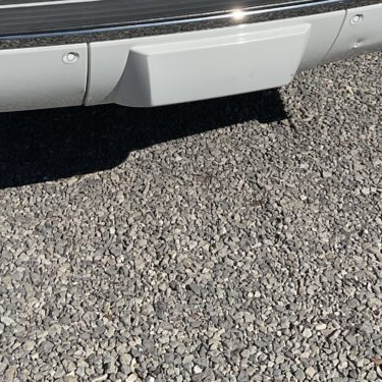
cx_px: 135
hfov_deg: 24.6
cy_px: -55
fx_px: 874
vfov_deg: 23.0
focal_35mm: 70
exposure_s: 1/5814
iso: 16
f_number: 1.8
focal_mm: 3
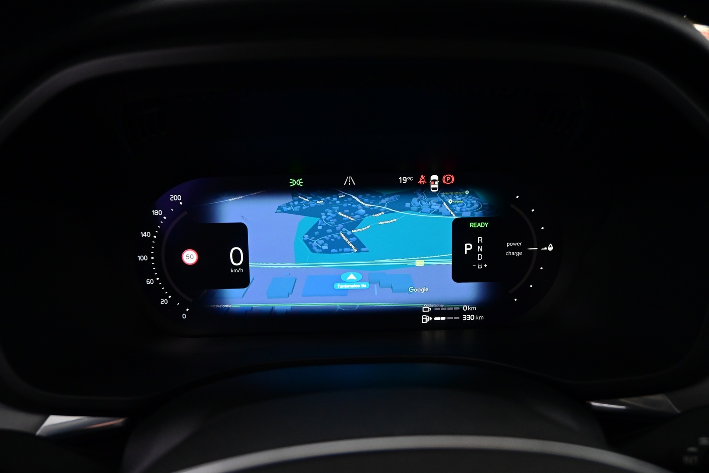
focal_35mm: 26
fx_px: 517
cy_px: 236
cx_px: 354
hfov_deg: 68.9
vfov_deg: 49.1
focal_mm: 17.5
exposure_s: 1/30
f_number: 3.5
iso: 1800
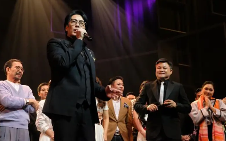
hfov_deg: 26.8
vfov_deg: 16.9
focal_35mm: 77
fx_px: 474
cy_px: 67
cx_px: 112
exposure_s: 1/320
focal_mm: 50
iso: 12800
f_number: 5.6
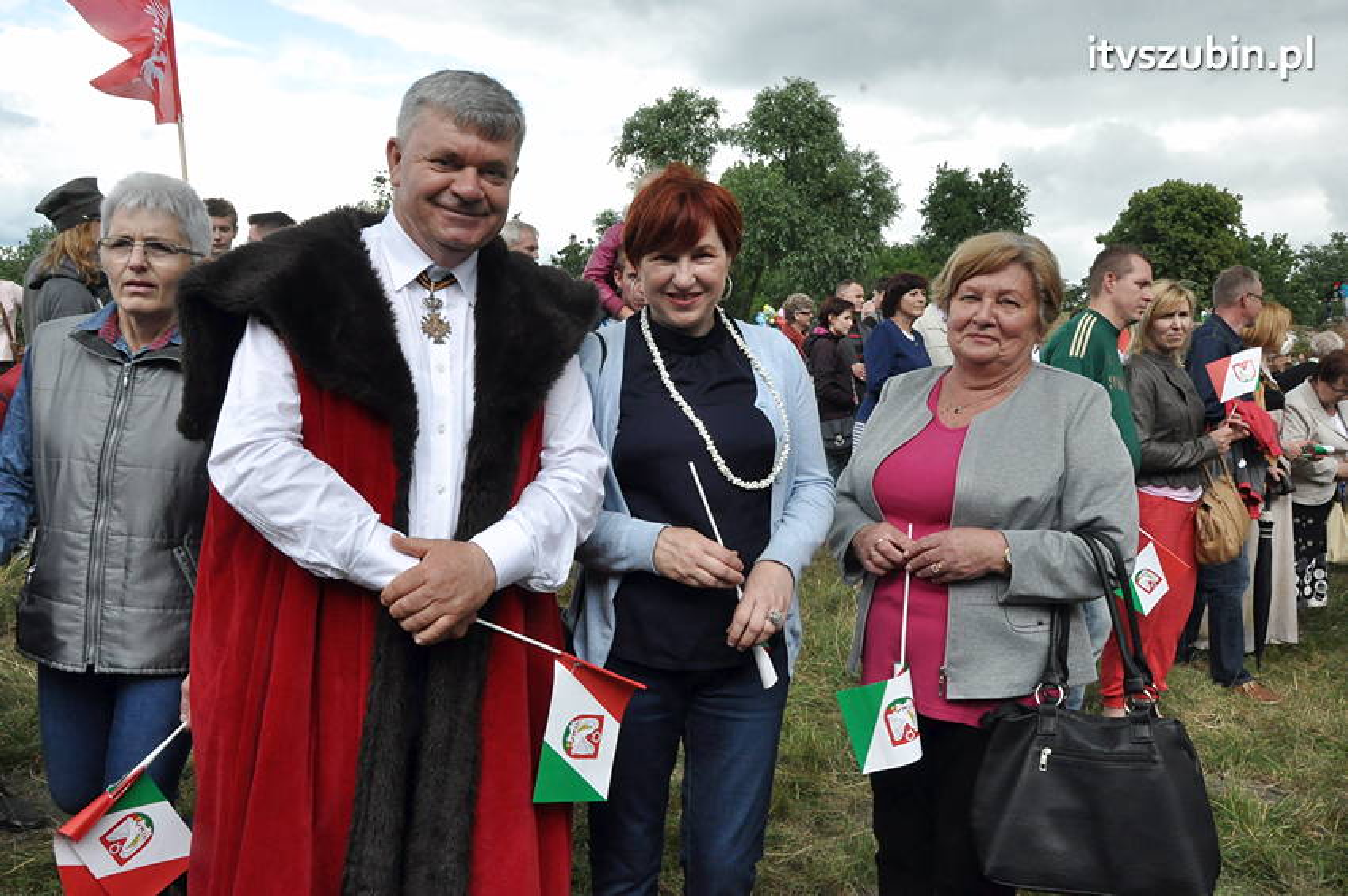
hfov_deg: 67.4
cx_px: 674
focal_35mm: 27
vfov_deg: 47.8
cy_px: 448
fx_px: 1010
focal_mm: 18
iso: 1250
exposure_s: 1/160
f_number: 20
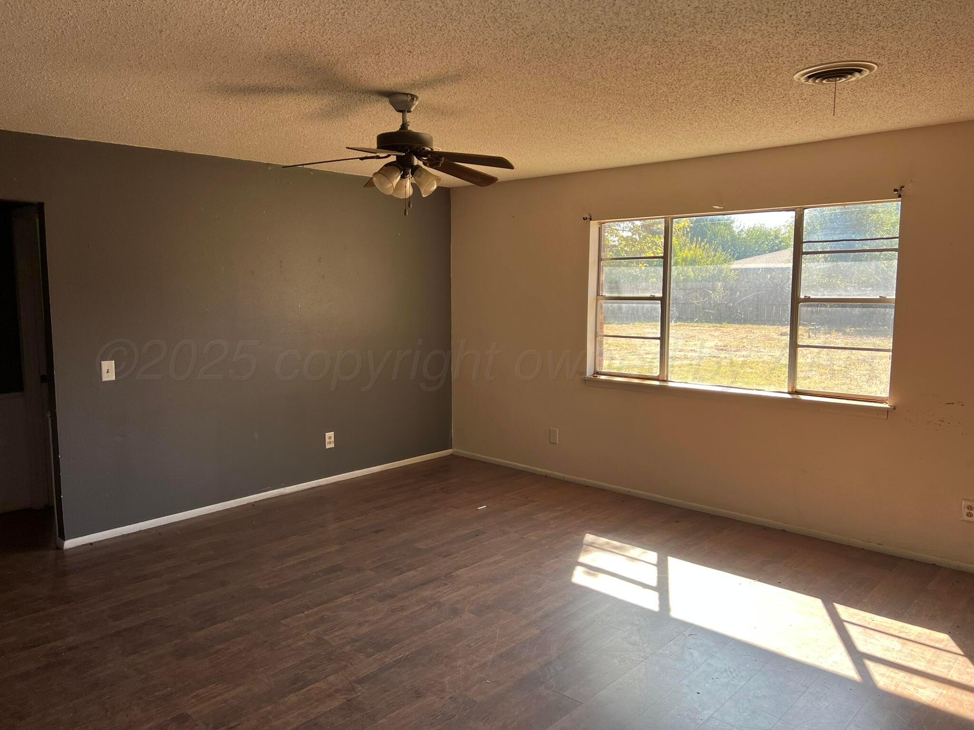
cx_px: 487
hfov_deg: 67.3
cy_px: 365
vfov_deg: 53.1
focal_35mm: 26
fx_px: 732
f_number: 1.5
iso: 40
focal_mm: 5.7
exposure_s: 1/233
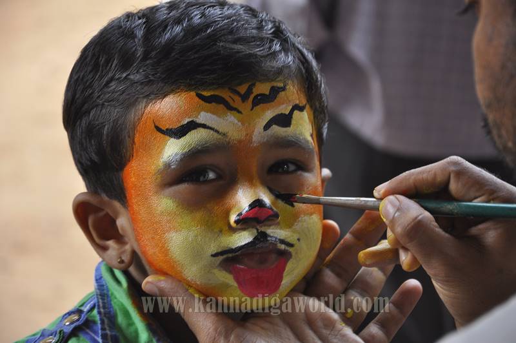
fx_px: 2254
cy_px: 172
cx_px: 258
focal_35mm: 158
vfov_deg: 8.7
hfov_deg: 13.1
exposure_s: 1/40
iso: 640
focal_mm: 105
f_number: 5.6
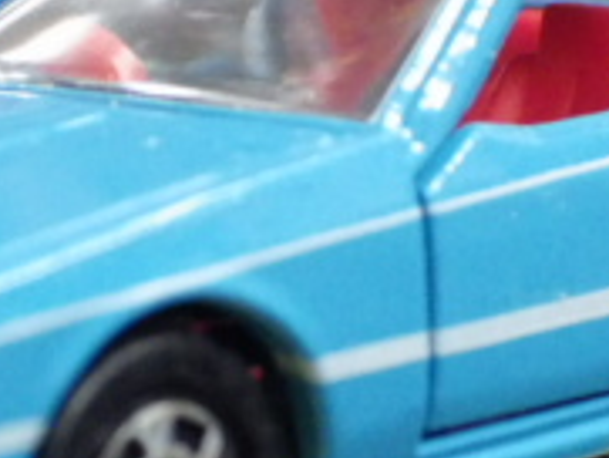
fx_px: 3679
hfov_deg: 9.5
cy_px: 374
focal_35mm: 209
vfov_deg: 7.1
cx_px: 229
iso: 800
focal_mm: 10.7
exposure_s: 1/30
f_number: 4
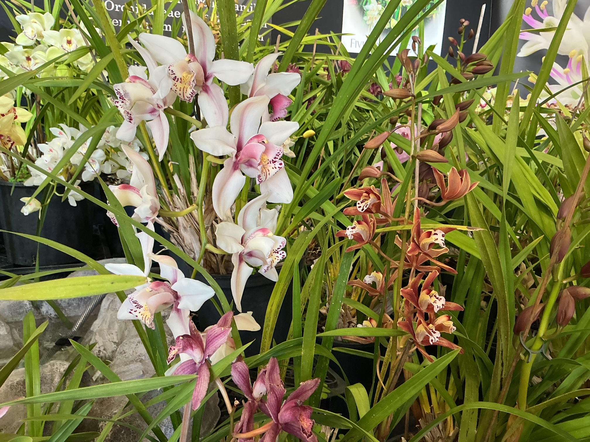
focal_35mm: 29
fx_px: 494
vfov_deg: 48.2
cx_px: 295
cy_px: 221
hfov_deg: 61.7
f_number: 1.8
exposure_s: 1/50
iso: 125
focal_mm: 3
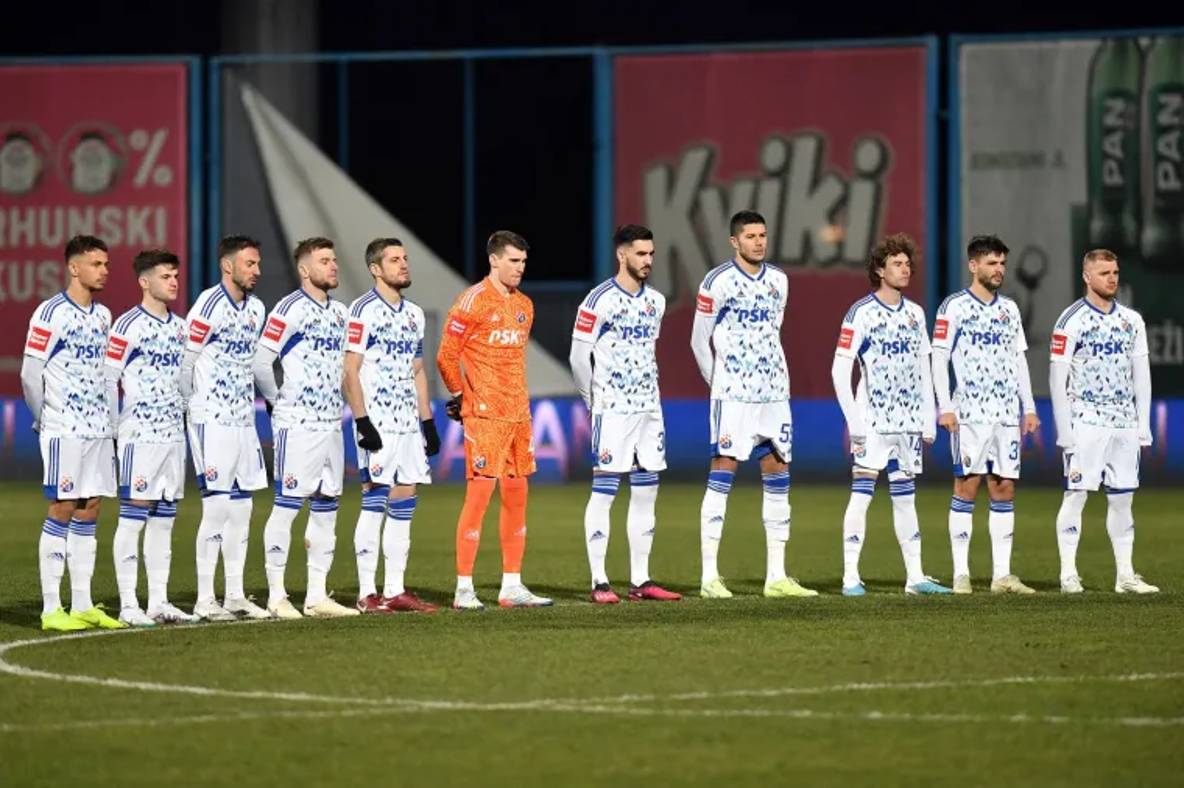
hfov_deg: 6.9
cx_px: 592
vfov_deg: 4.6
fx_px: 9862
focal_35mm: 300
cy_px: 394
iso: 2500
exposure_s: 1/1250
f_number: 3.2
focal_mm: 300
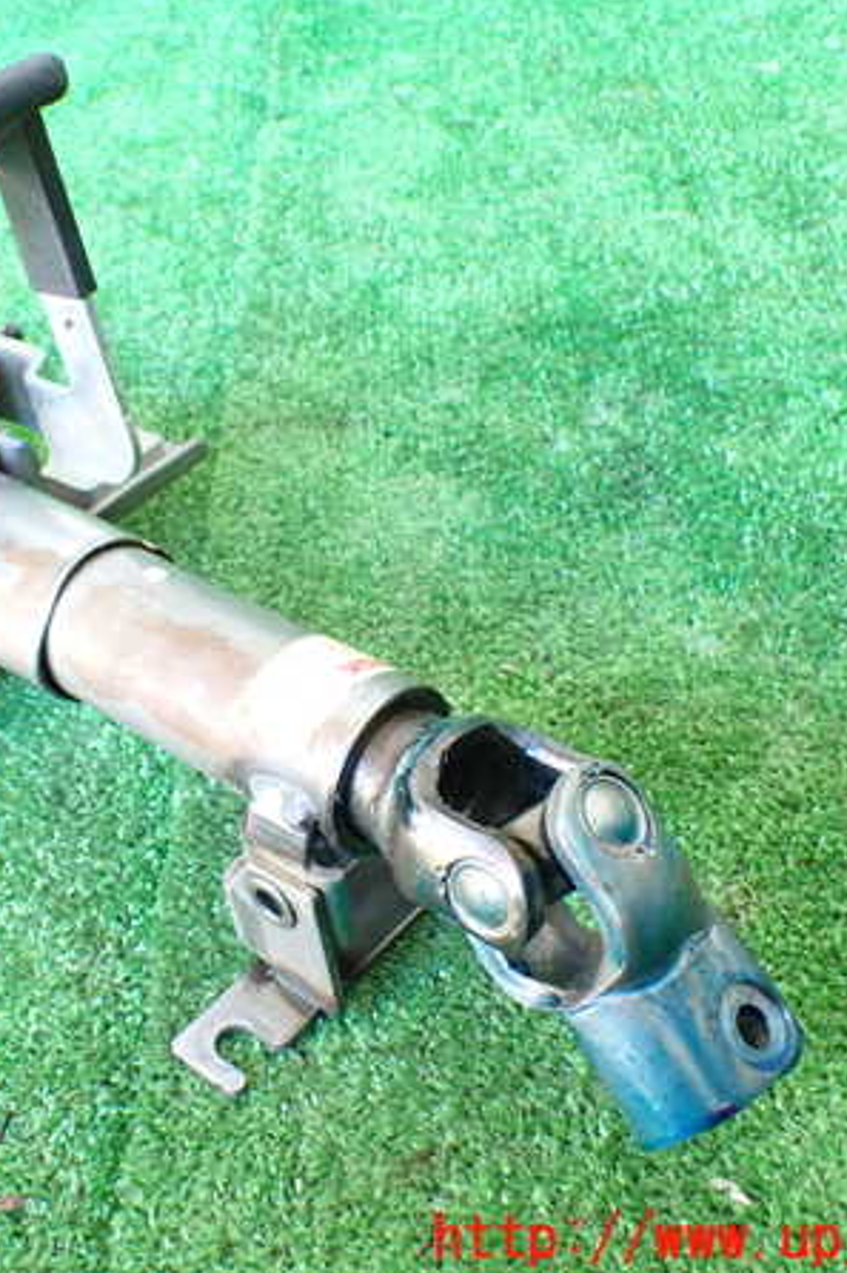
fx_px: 1483
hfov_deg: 31.4
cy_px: 634
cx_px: 222
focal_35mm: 42
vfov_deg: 46.4
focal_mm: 5.4
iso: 800
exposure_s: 1/40
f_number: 2.3
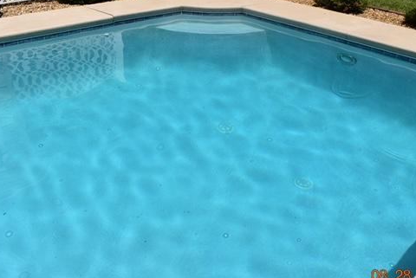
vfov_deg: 36.9
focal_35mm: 36
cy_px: 118
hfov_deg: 53.0
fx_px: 416
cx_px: 225
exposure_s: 1/640
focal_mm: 18
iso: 200
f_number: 11
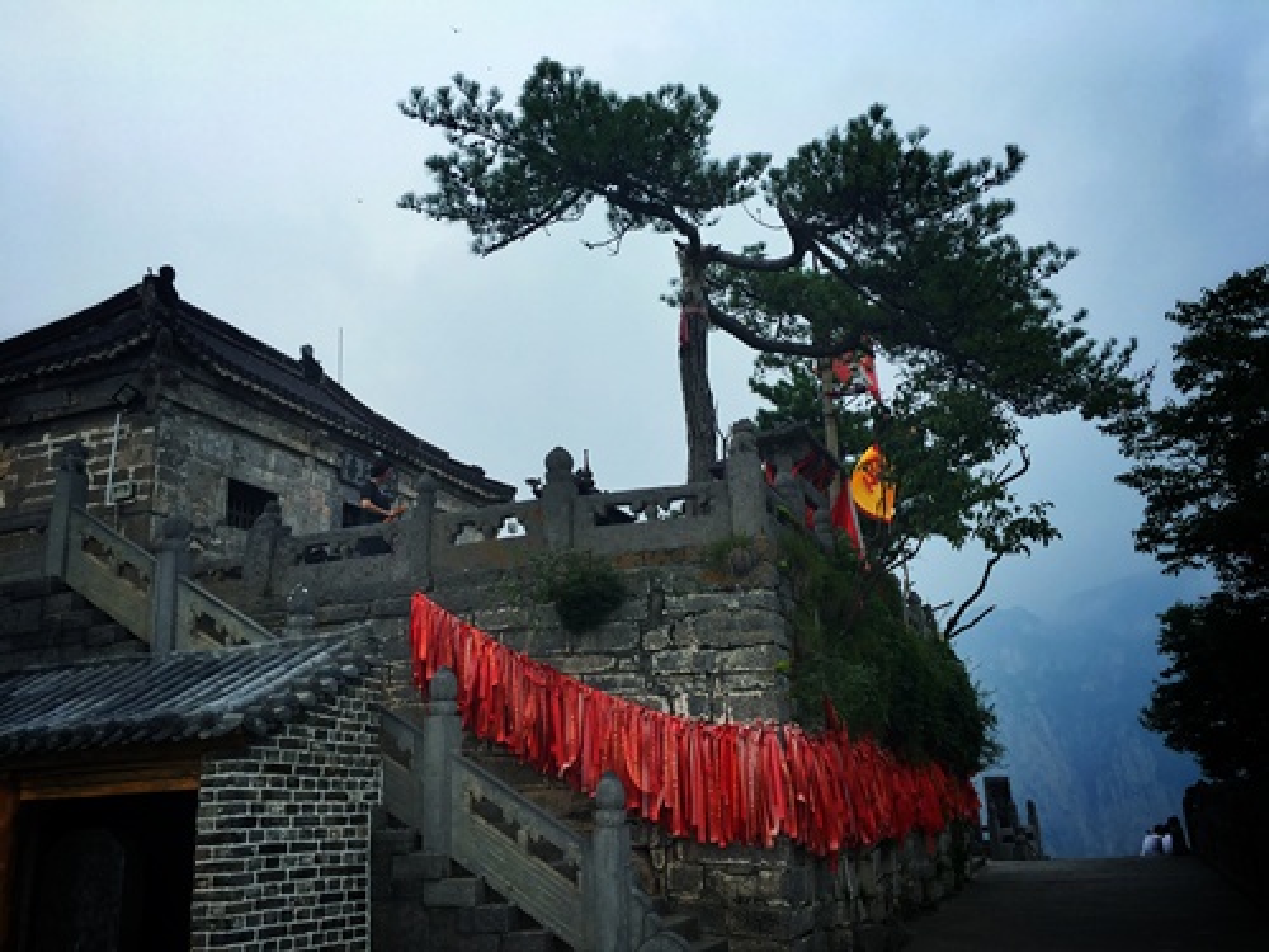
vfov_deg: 48.2
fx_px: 1063
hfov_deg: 61.7
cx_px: 634
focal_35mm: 29
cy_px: 476
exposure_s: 1/1131
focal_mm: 4.15
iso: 25
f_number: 2.2
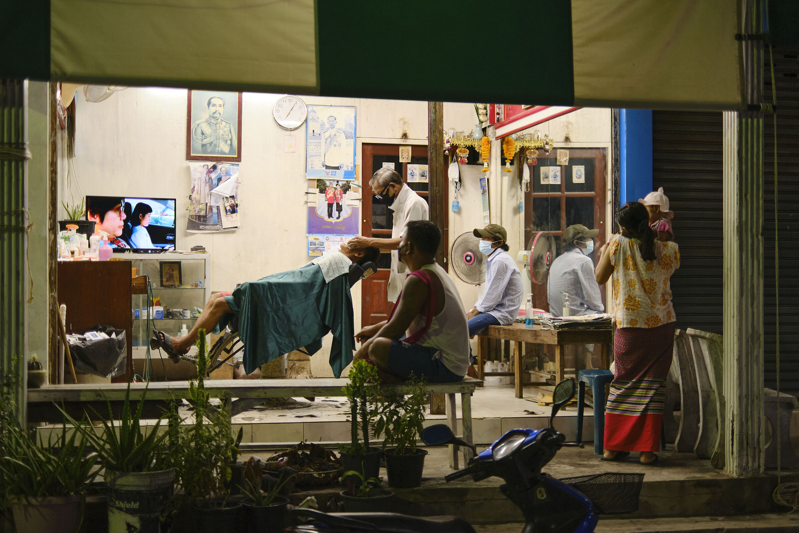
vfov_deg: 25.5
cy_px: 266
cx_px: 400
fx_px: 1176
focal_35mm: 53
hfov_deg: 37.5
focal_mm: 35
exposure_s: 1/125
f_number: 1.4
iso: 1000
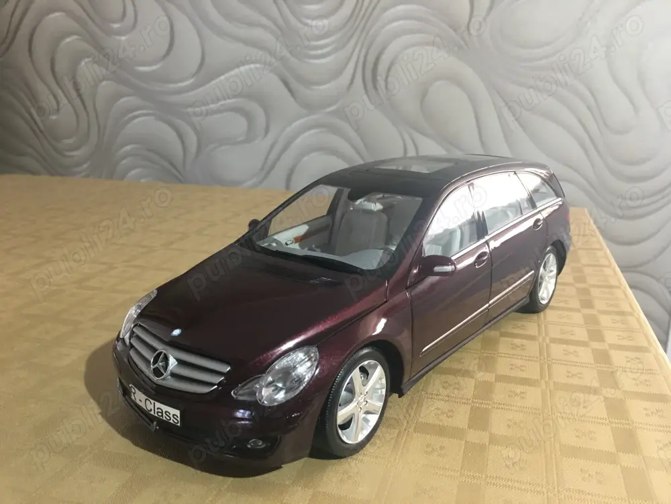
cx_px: 336
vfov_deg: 48.2
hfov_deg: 61.7
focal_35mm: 29
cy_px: 252
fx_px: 562
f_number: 2.2
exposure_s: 1/17
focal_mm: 4.15
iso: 50
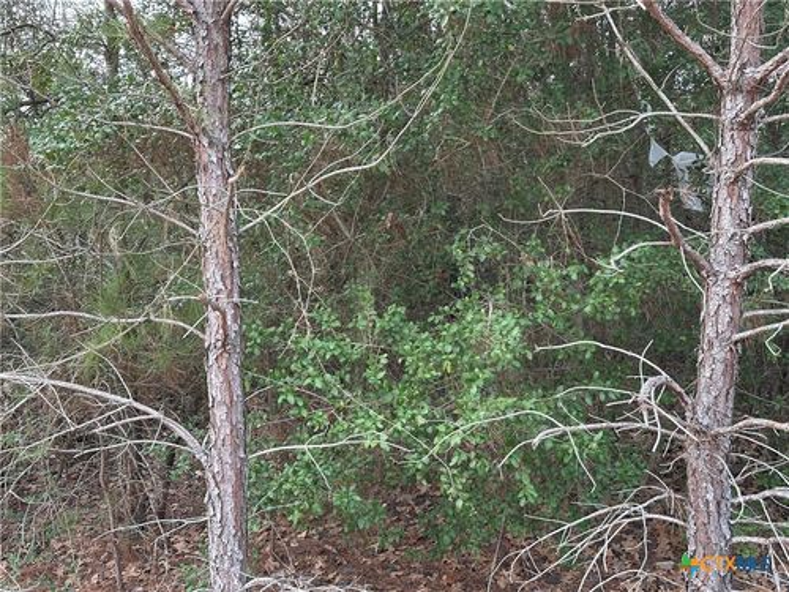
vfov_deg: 30.3
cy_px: 296
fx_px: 1094
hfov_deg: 39.7
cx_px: 394
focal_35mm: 48
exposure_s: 1/126
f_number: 1.78
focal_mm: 6.86
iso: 80
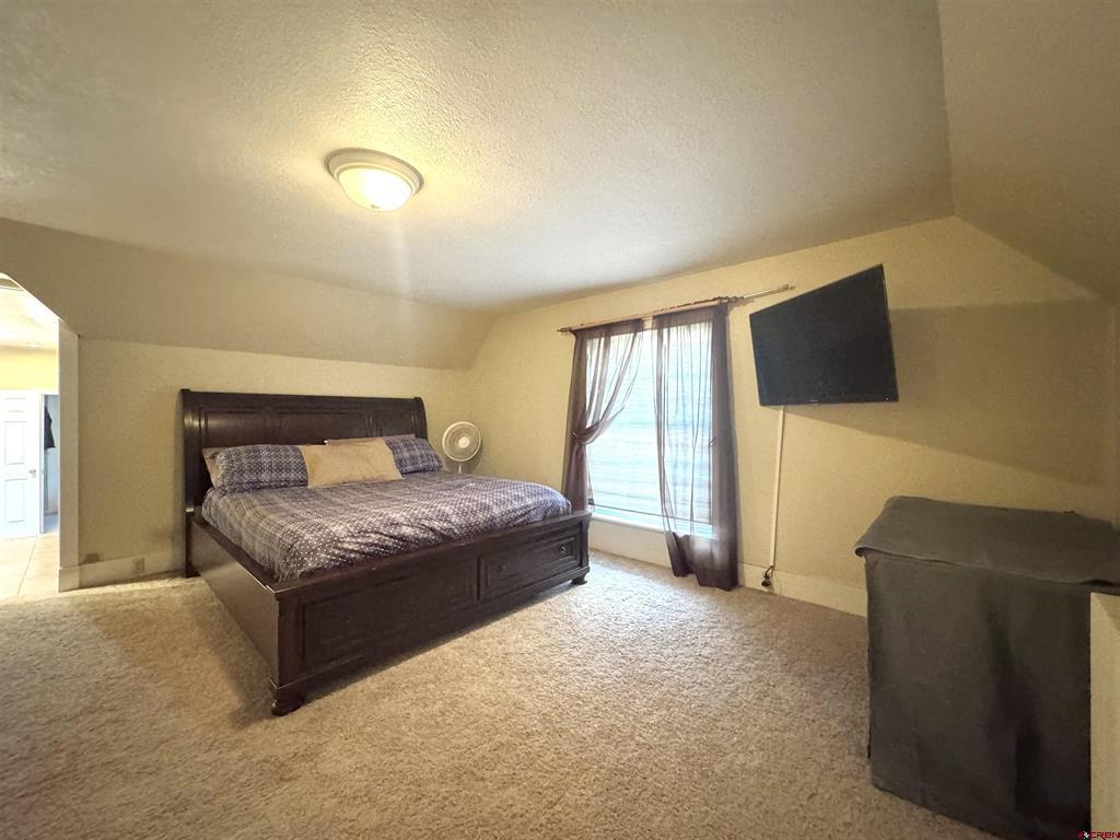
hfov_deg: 102.1
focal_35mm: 14
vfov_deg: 85.7
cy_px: 420
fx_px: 453
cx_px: 560
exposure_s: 1/40
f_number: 2.2
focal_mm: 2.22
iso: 1000
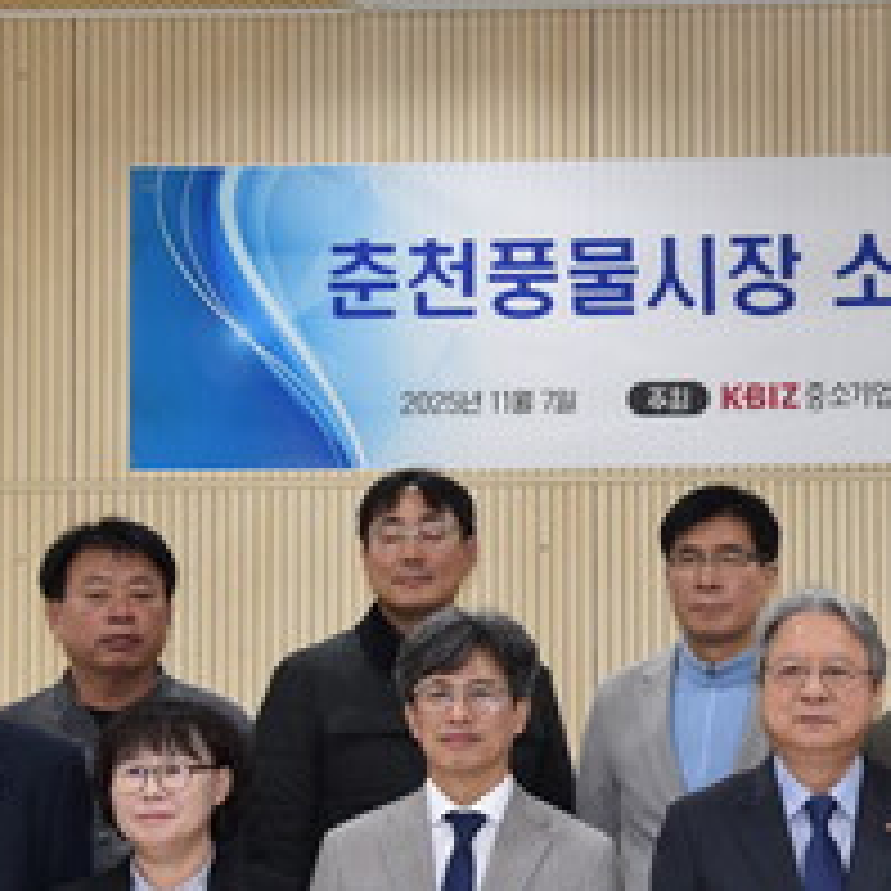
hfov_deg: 17.1
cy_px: 520
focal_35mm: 98
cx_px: 1012
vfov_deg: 17.7
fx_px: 2854
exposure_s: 1/100
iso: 800
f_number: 5
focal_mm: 38
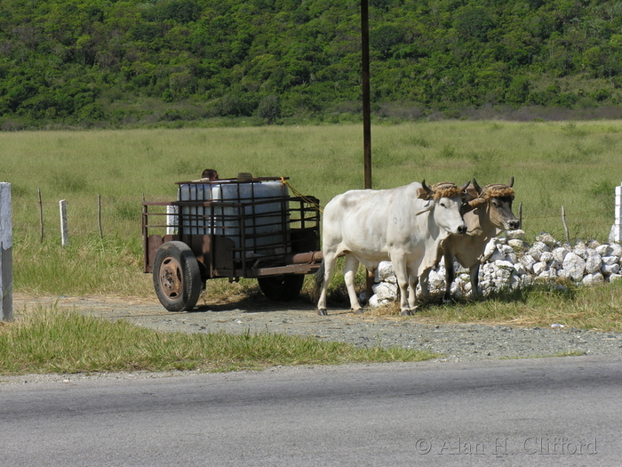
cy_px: 234
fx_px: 2534
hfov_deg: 14.0
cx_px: 311
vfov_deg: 10.5
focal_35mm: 141
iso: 50
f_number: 7.6
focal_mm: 35.9
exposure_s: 1/202
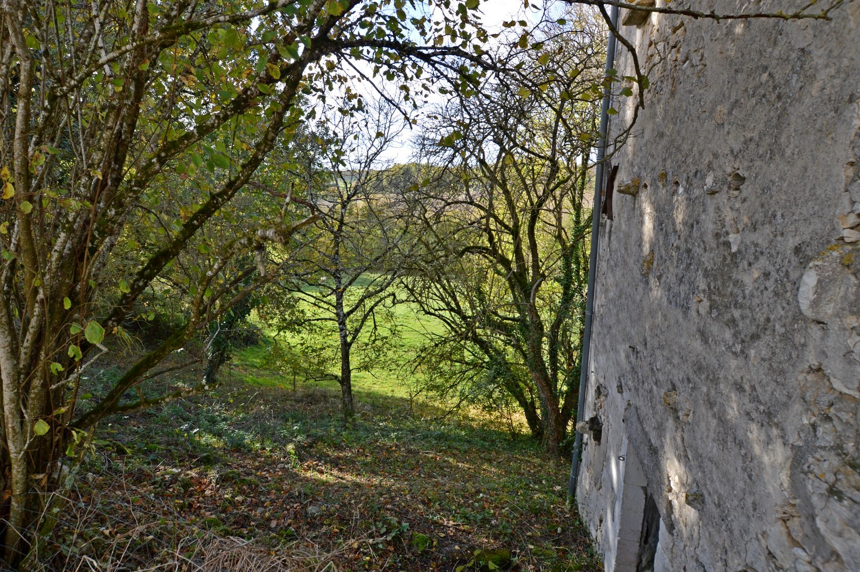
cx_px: 383
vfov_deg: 70.3
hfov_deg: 93.0
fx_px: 406
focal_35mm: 17
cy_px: 276
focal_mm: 10
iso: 125
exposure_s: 1/125
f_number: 5.6
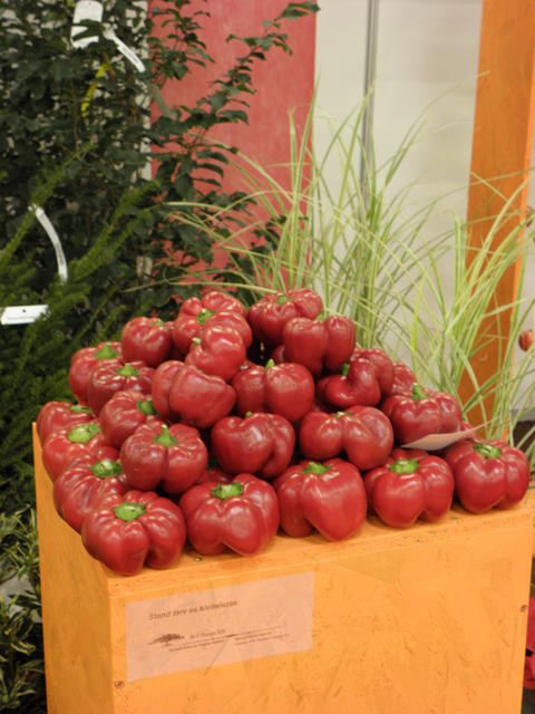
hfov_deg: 27.5
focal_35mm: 53
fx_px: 1092
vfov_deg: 36.2
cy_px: 357
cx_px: 268
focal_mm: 9.57
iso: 200
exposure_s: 1/10
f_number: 3.5
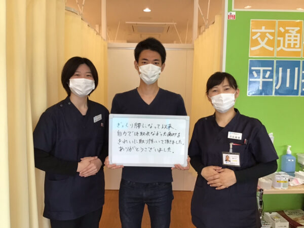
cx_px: 152
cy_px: 114
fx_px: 272
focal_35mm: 31
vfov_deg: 45.4
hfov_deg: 58.4
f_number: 2.4
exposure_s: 1/30
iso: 32
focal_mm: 3.3
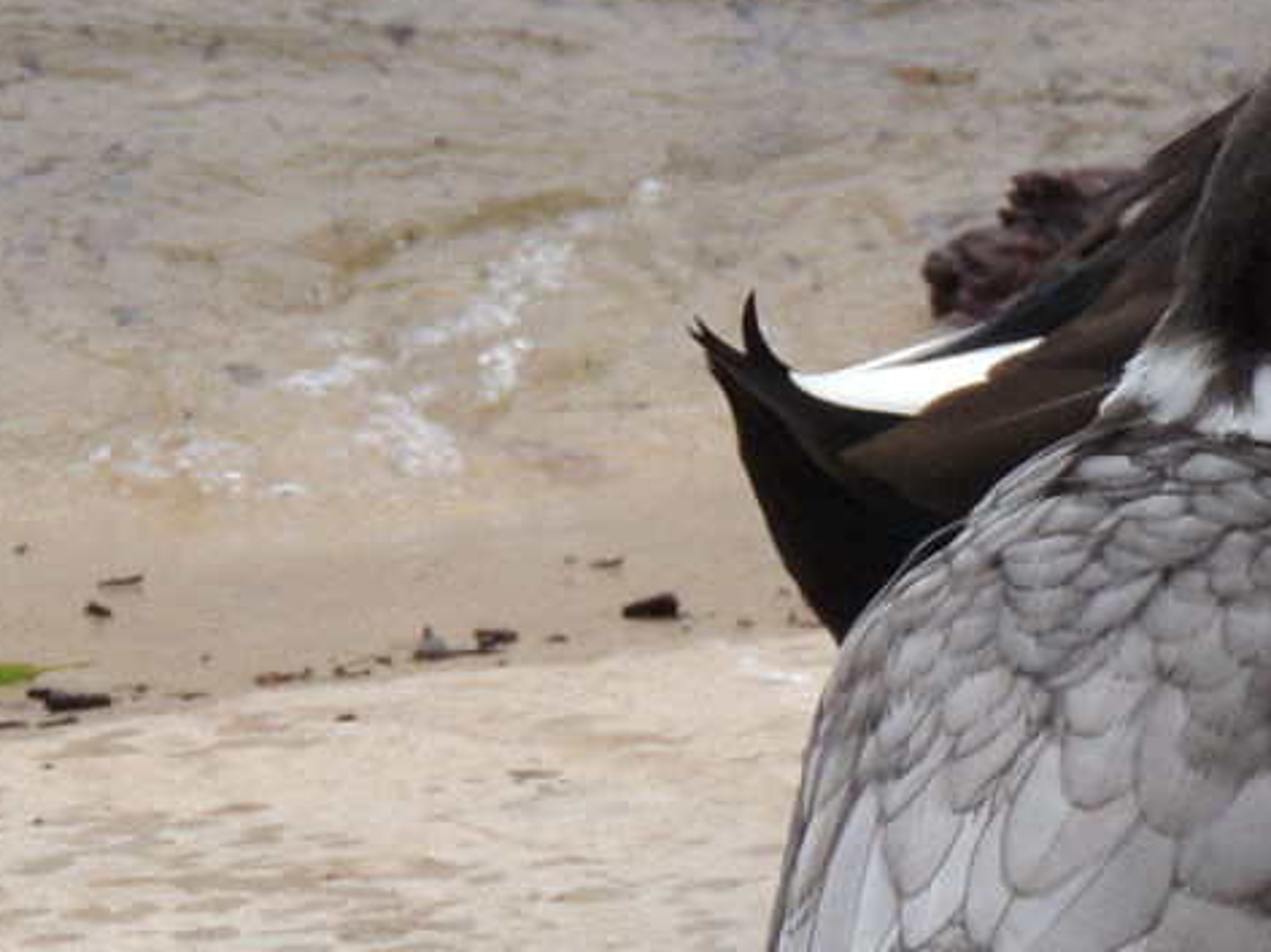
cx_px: 1579
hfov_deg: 2.9
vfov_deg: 2.2
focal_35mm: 679
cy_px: 434
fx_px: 24925
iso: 250
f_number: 4.7
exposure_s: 1/500
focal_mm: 44.5
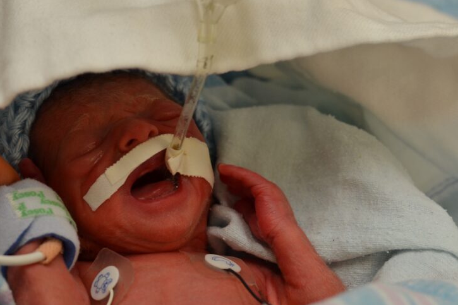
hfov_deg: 19.2
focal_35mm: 106
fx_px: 1348
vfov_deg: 12.9
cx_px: 150
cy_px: 174
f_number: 4
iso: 400
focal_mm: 50
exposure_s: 1/60
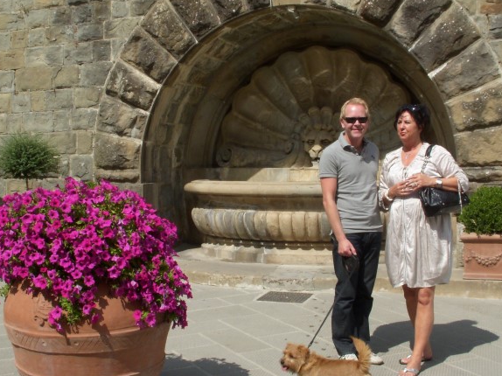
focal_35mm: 53
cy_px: 156
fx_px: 768
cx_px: 253
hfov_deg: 36.2
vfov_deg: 27.5
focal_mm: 6.3
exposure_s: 1/400
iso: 100
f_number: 6.6
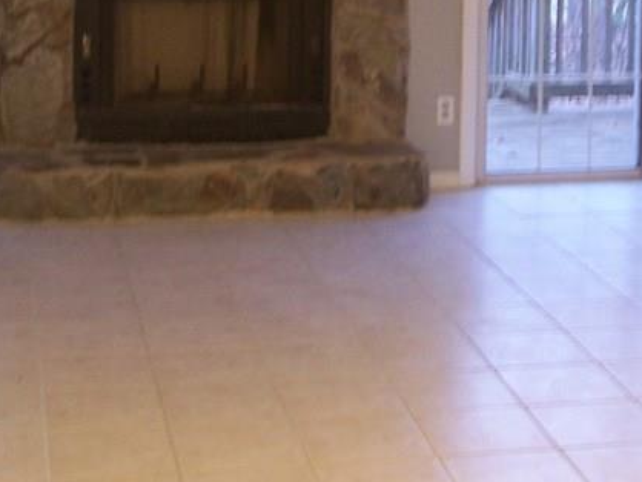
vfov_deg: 15.6
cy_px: -9
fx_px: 1726
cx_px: 482
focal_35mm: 93
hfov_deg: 20.9
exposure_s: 1/10
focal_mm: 6.3
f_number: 2.8
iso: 140
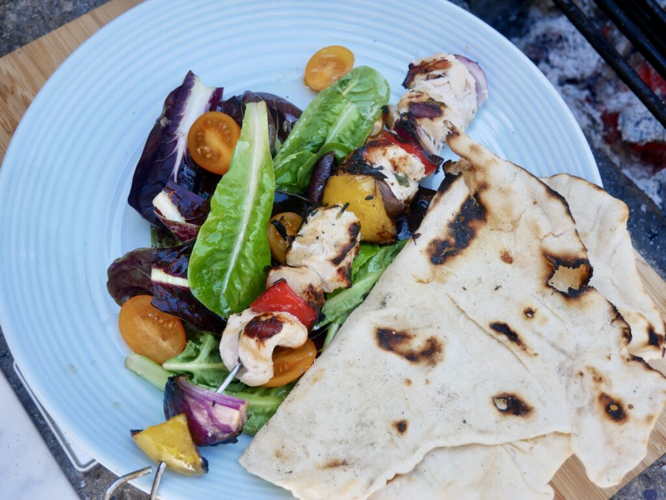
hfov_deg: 41.2
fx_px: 885
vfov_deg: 31.5
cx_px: 333
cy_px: 250
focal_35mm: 46
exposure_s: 1/125
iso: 200
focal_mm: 23
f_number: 4.3
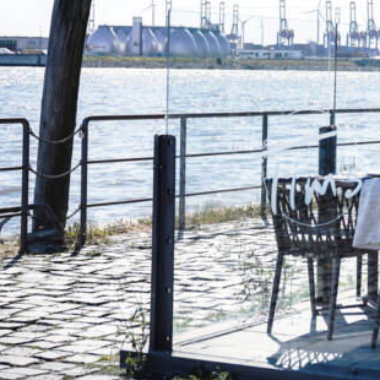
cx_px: 471
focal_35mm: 107
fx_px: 1329
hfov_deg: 15.6
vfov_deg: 16.2
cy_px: 84
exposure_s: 1/1600
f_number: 4
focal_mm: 39
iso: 100
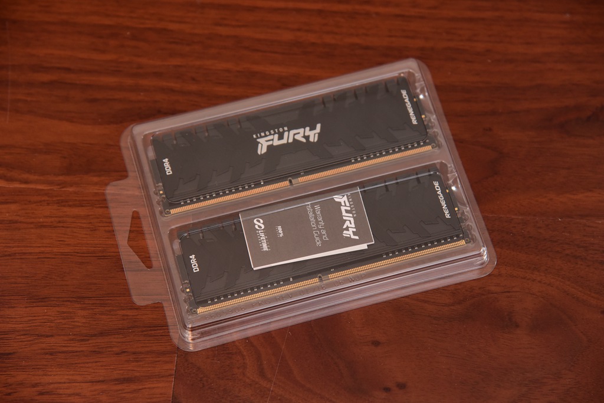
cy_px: 202
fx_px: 2013
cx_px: 302
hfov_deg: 17.1
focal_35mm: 120
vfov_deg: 11.4
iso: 1600
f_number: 5.6
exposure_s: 1/60
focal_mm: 120
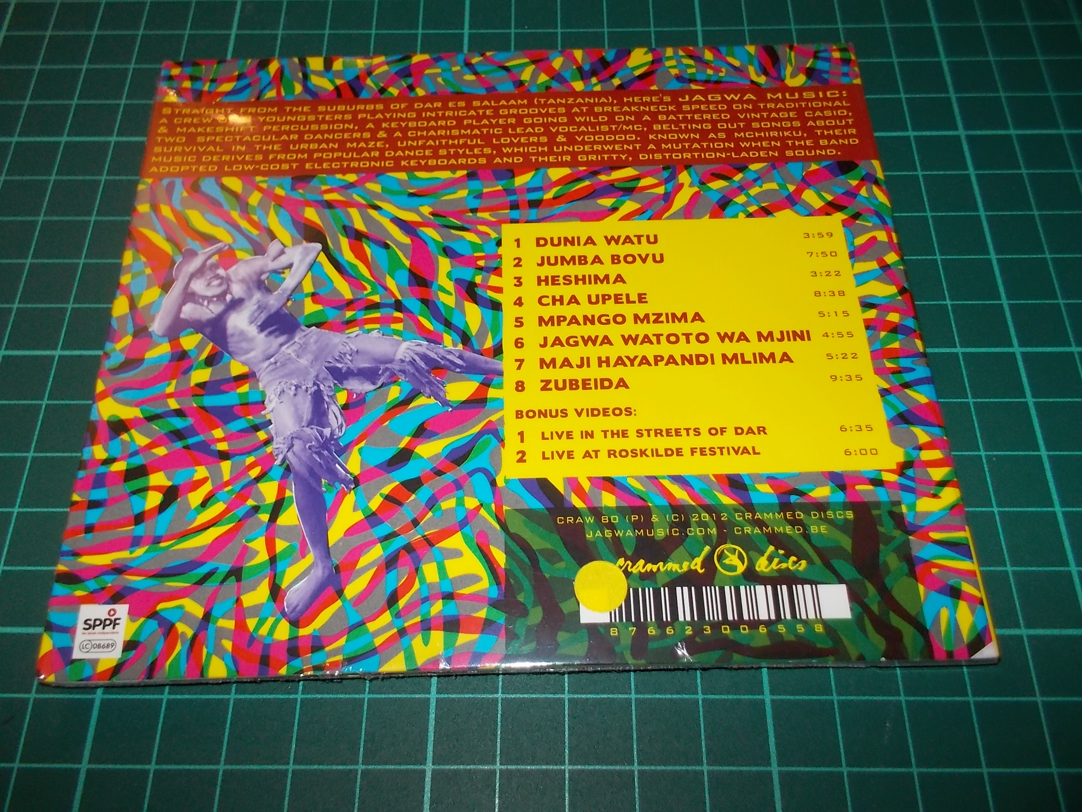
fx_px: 906
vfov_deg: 48.2
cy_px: 406
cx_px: 541
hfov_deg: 61.7
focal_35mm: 29
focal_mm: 4.1
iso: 200
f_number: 3.3
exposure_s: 1/30
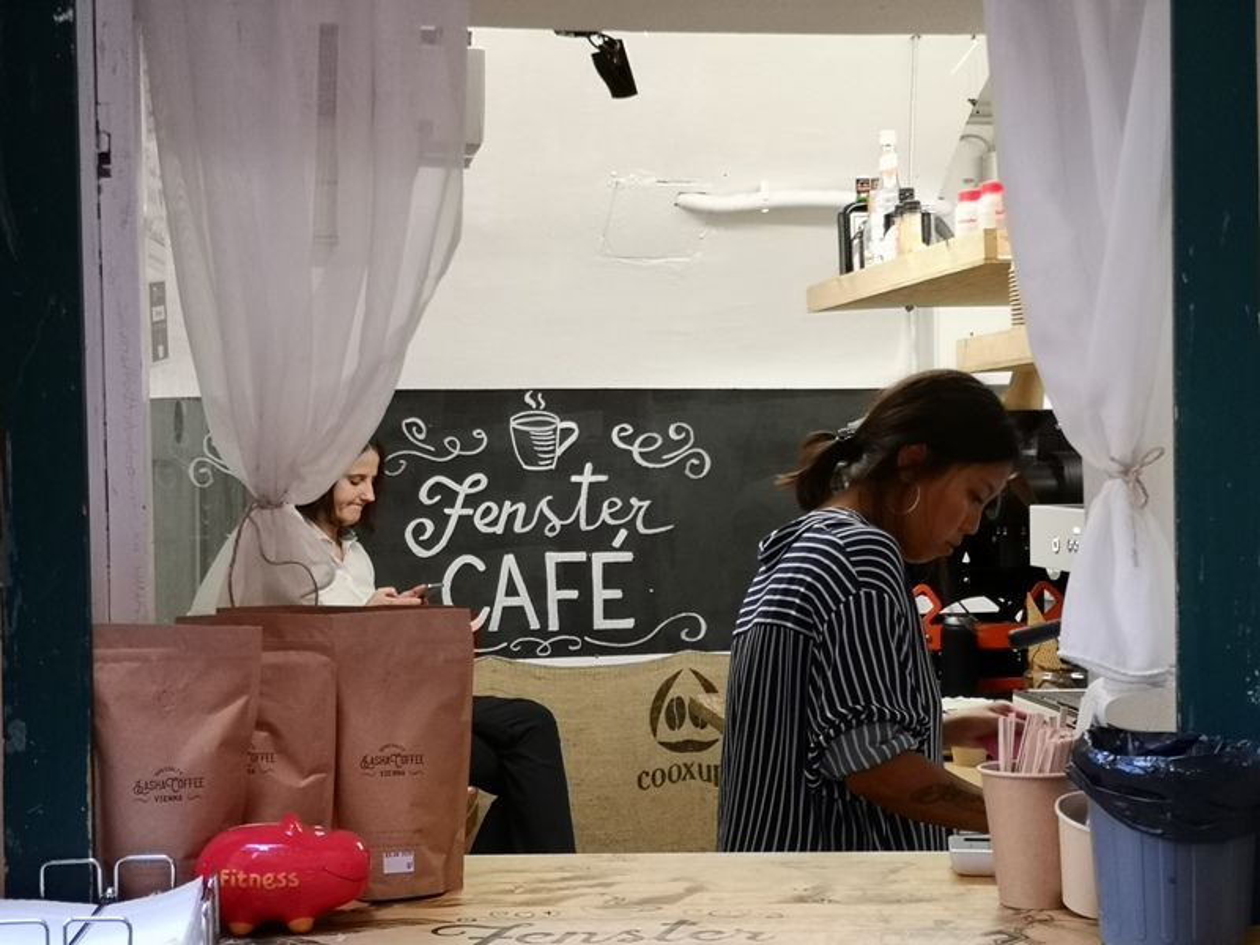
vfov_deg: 25.7
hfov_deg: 33.8
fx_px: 2075
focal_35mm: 57
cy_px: 472
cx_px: 630
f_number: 1.8
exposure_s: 1/50
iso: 160
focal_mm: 3.95
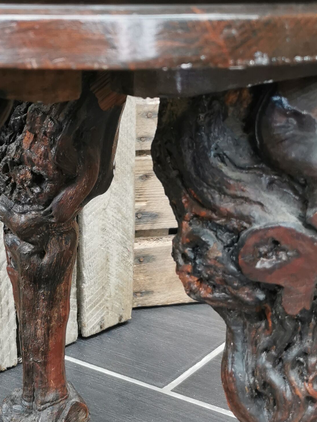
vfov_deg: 28.7
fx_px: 818
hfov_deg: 21.6
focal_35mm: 67
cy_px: 289
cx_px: 59
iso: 200
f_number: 1.8
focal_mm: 5.58
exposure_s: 1/50
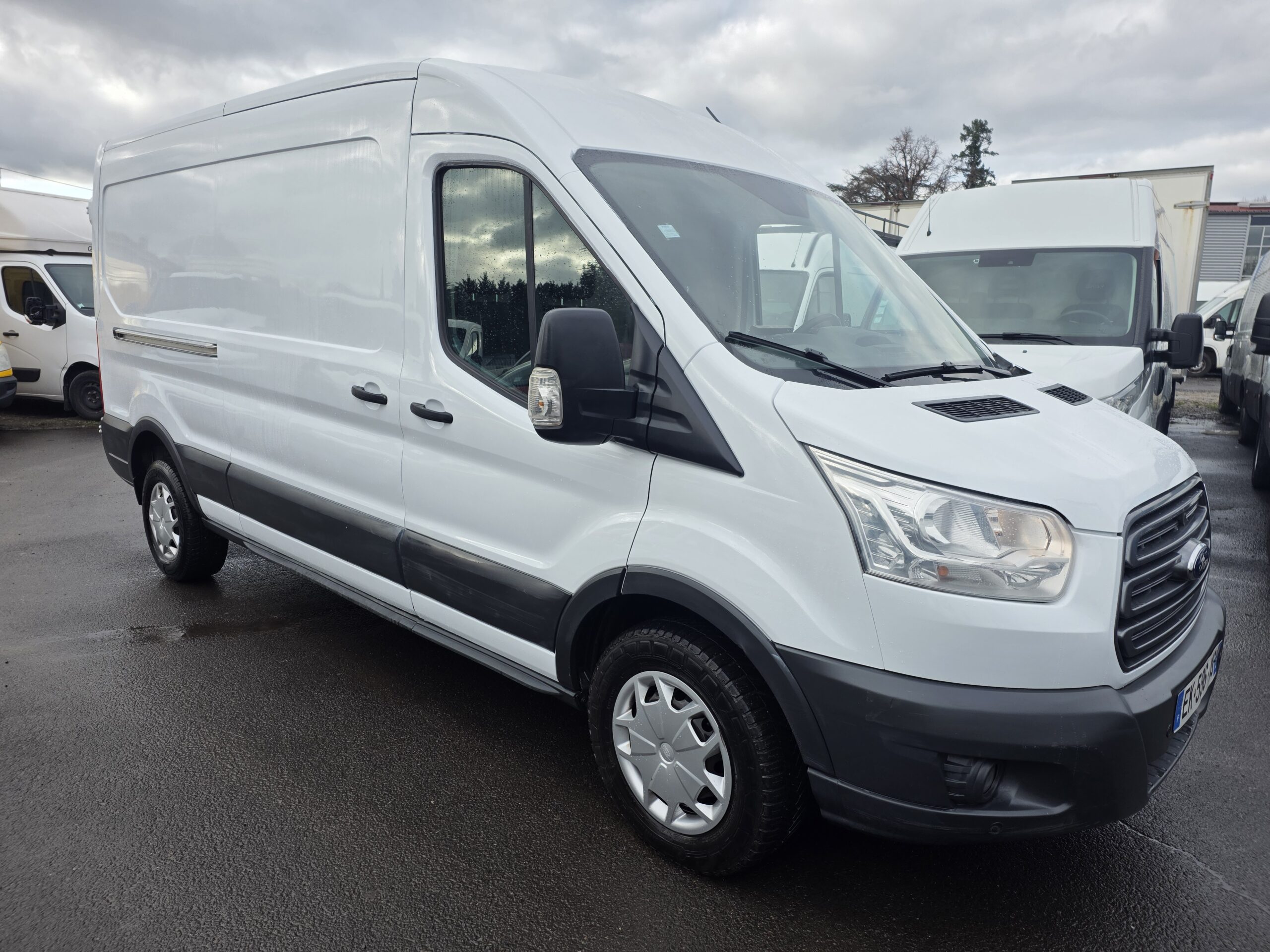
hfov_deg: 73.9
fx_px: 844
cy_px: 476
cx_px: 635
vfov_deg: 58.9
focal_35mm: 23
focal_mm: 6.25
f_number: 1.7
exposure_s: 1/1380
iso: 80
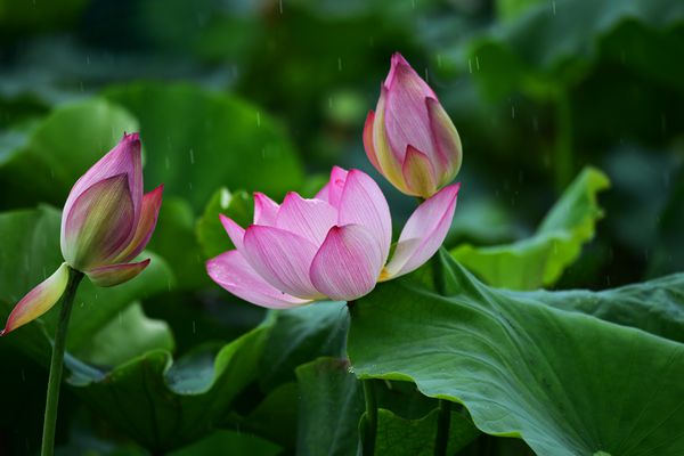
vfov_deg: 3.4
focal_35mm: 400
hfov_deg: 5.2
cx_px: 342
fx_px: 7599
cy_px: 228
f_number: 5.6
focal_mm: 400
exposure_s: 1/500
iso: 160
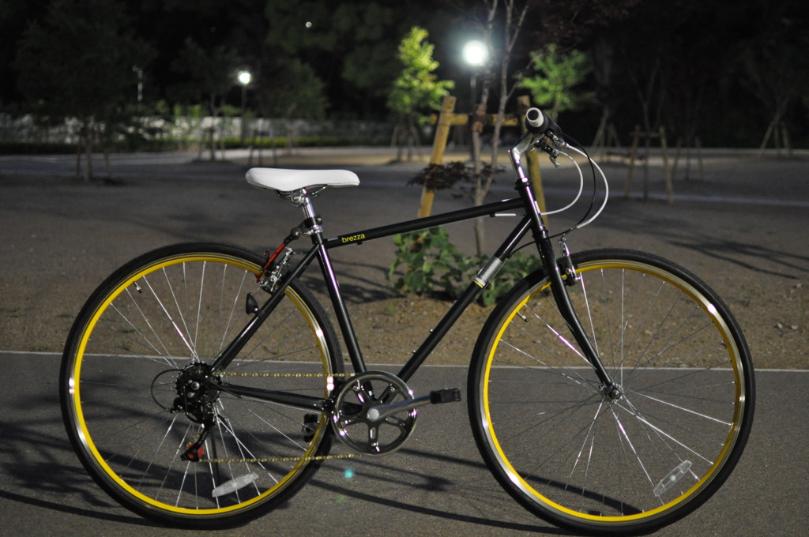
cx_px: 404
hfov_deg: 37.9
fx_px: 1178
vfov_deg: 25.7
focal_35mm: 52
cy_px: 268
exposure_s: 1/20
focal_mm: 35
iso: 1600
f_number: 1.8
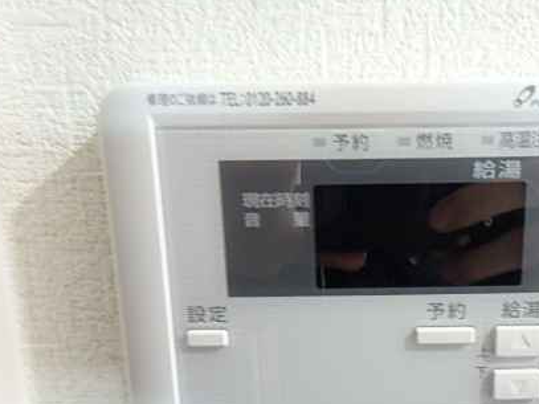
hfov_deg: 54.2
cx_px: 363
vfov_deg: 42.1
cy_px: 285
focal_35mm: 33
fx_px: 514
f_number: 3.5
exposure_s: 1/15
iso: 800
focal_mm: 3.7
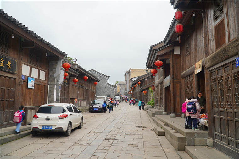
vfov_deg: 43.6
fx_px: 199
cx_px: 120
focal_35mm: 30
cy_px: 80
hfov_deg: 62.0
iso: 100
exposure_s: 1/250
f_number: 4.5
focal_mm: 20
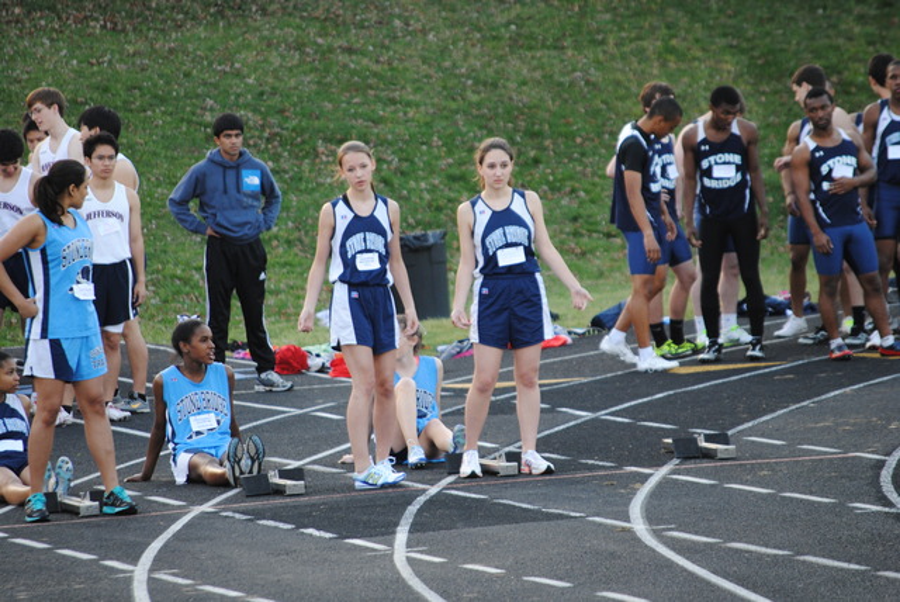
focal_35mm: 300
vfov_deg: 4.6
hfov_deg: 6.9
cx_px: 450
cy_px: 301
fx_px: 7507
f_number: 5.6
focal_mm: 200
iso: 400
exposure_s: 1/125
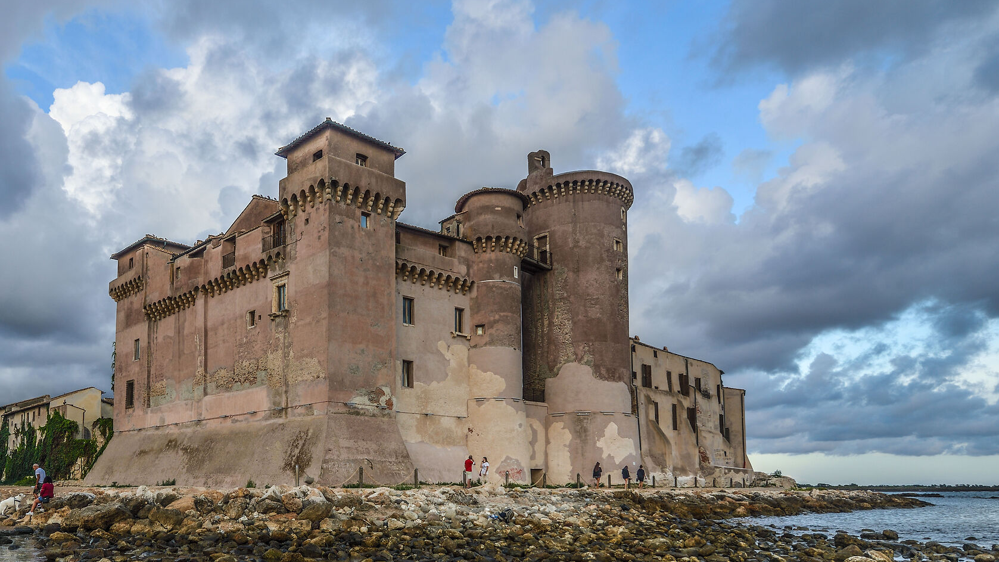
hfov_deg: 74.3
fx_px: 636
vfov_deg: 45.2
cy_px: 452
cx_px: 343
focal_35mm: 24
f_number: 4.5
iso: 125
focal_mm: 16
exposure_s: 1/250
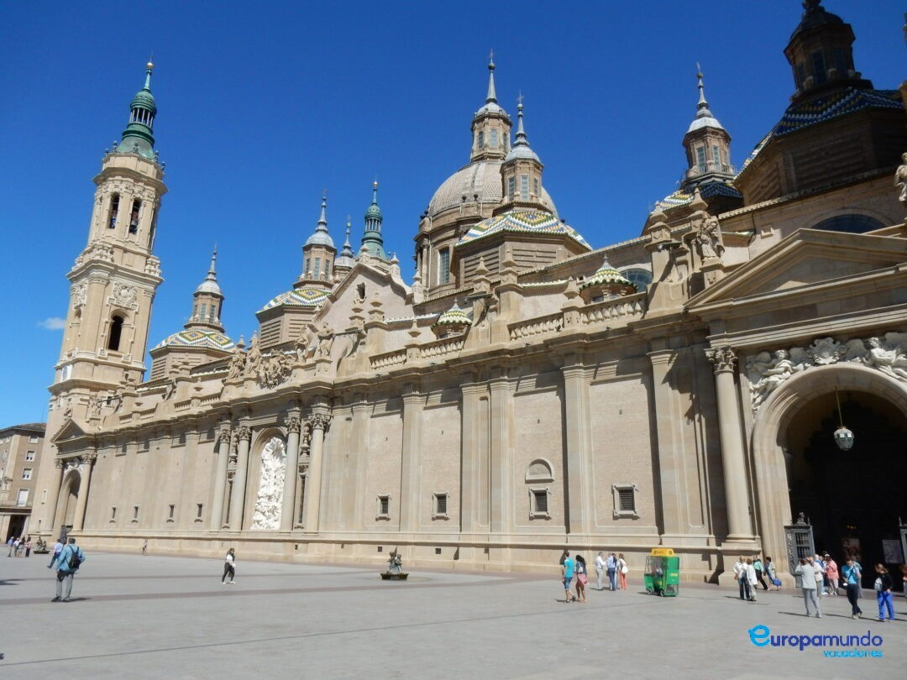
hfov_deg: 69.4
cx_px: 454
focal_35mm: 25
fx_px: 655
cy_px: 340
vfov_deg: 54.9
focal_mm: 4.5
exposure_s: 1/1600
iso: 125
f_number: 3.7
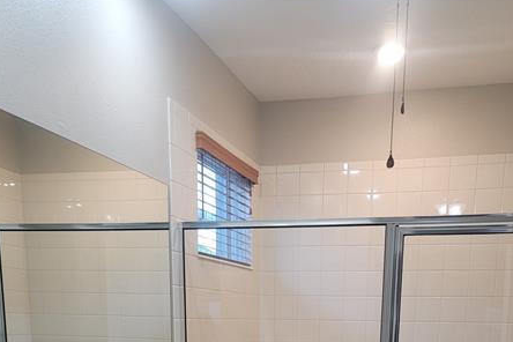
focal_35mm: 45
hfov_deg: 43.5
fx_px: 641
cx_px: 283
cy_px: 436
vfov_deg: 25.9
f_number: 1.8
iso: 200
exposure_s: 1/120
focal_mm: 7
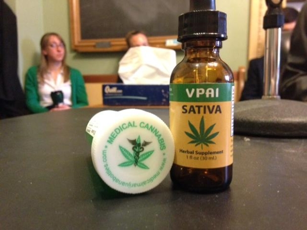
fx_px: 293
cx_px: 154
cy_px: 115
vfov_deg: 42.9
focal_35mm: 33
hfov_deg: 55.4
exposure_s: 1/15
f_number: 2.4
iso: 500
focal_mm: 4.12
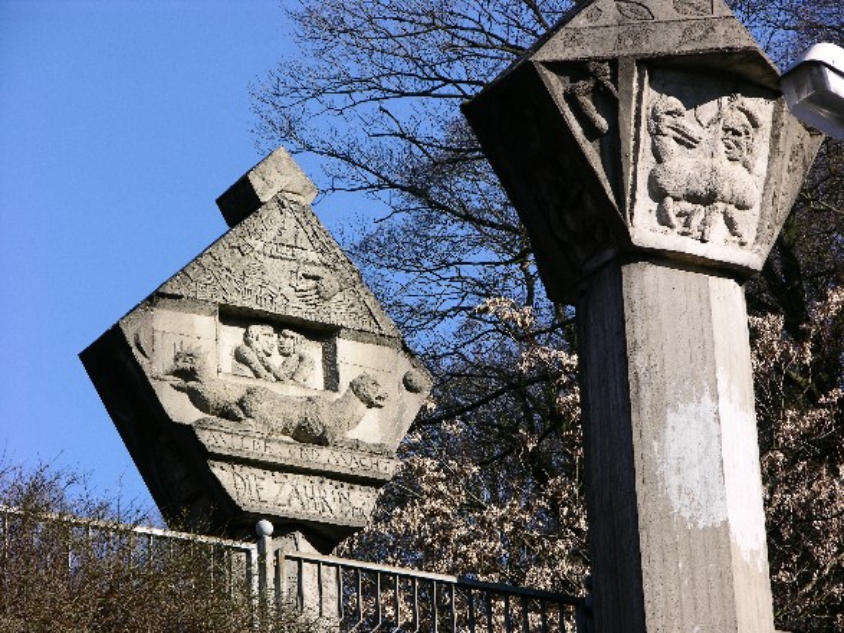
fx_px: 4632
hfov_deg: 10.4
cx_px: 422
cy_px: 316
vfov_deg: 7.8
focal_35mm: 190
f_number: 5.7
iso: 50
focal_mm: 48.5
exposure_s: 1/197
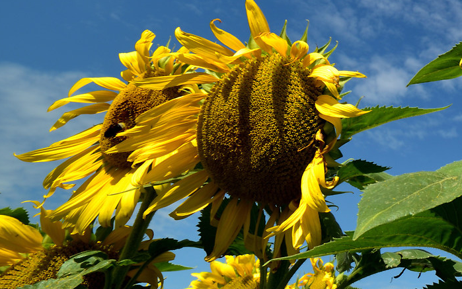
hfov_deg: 25.0
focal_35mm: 49
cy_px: -193
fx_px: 617
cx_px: 765
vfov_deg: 20.6
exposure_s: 1/80
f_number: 14
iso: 64
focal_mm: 14
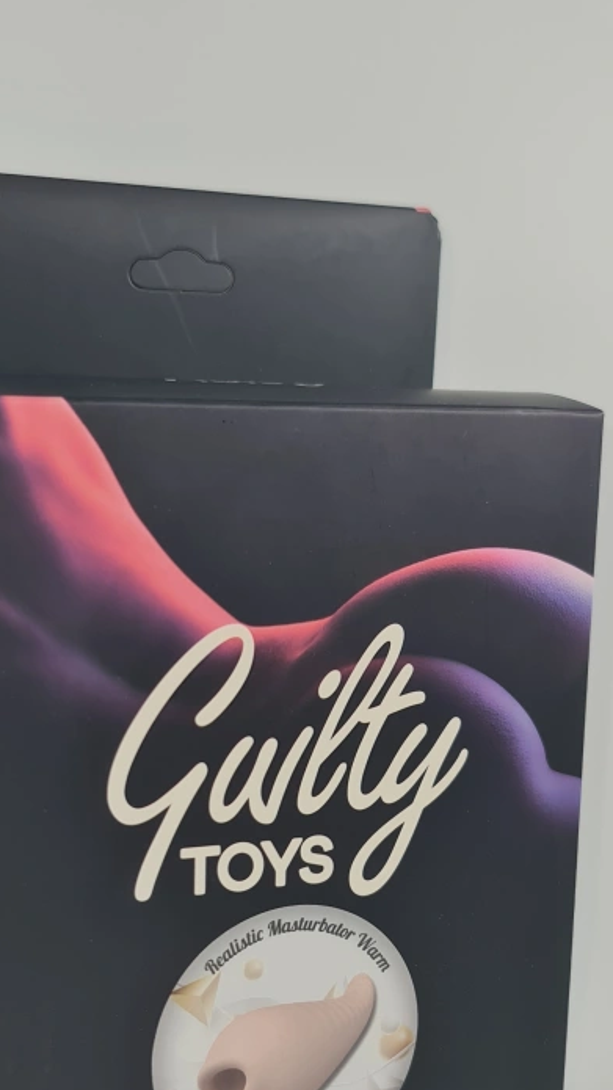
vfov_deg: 43.6
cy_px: 612
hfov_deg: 25.3
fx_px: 1358
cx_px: 202
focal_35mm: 47
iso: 50
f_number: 1.8
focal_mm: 7
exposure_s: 1/167
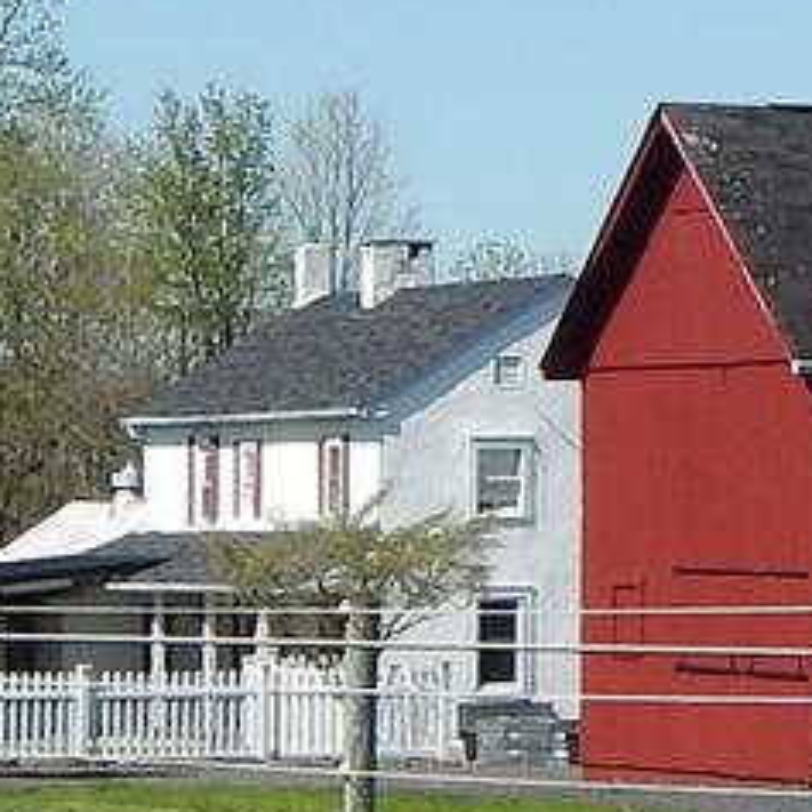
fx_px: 7696
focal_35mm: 290
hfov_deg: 5.9
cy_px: 147
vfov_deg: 6.0
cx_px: 1412
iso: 125
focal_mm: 6.8
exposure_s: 1/400
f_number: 6.9
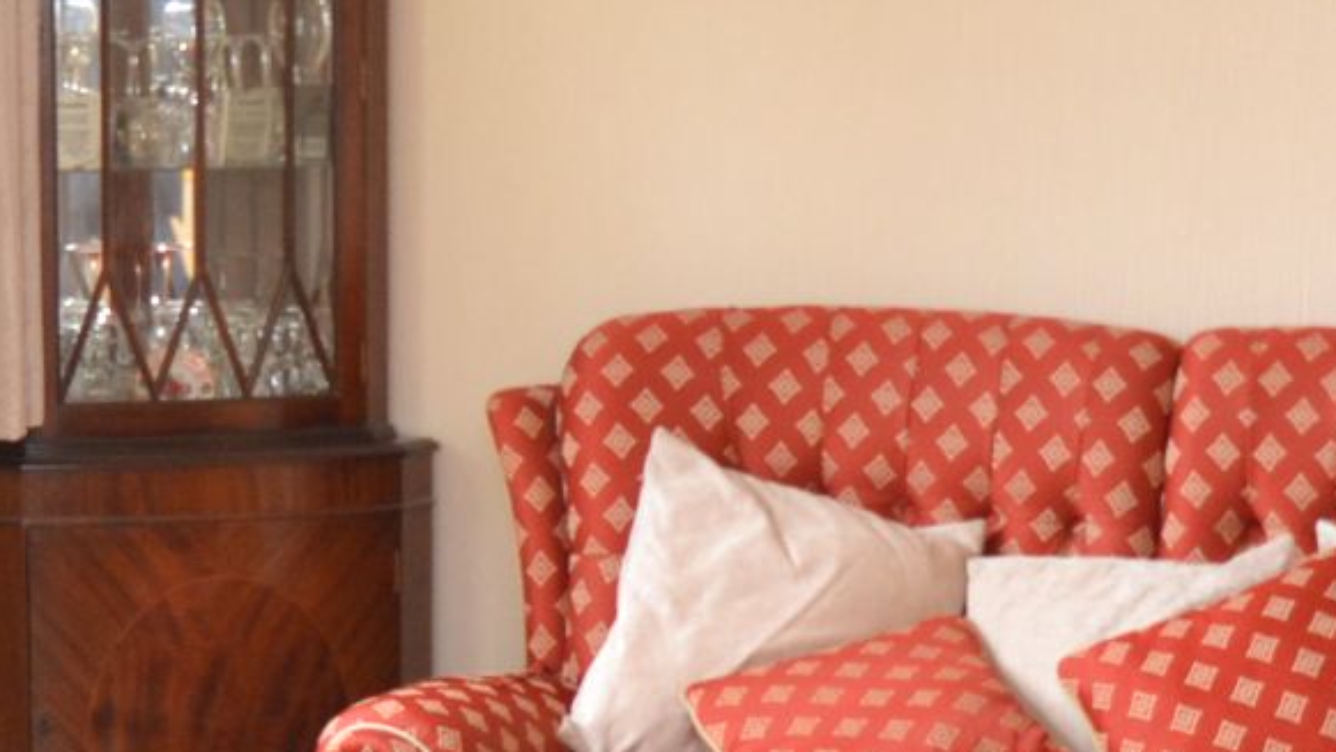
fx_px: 4712
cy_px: 829
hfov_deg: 16.1
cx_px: 320
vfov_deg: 9.0
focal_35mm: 133
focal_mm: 24
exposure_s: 1/60
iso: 1000
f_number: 4.5
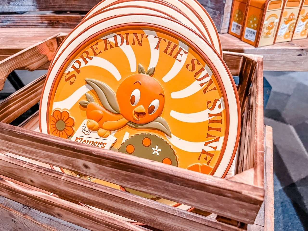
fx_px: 231
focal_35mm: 26
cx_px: 154
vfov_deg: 53.1
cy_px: 116
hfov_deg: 67.3
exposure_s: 1/60
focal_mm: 5.1
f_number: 1.6
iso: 250
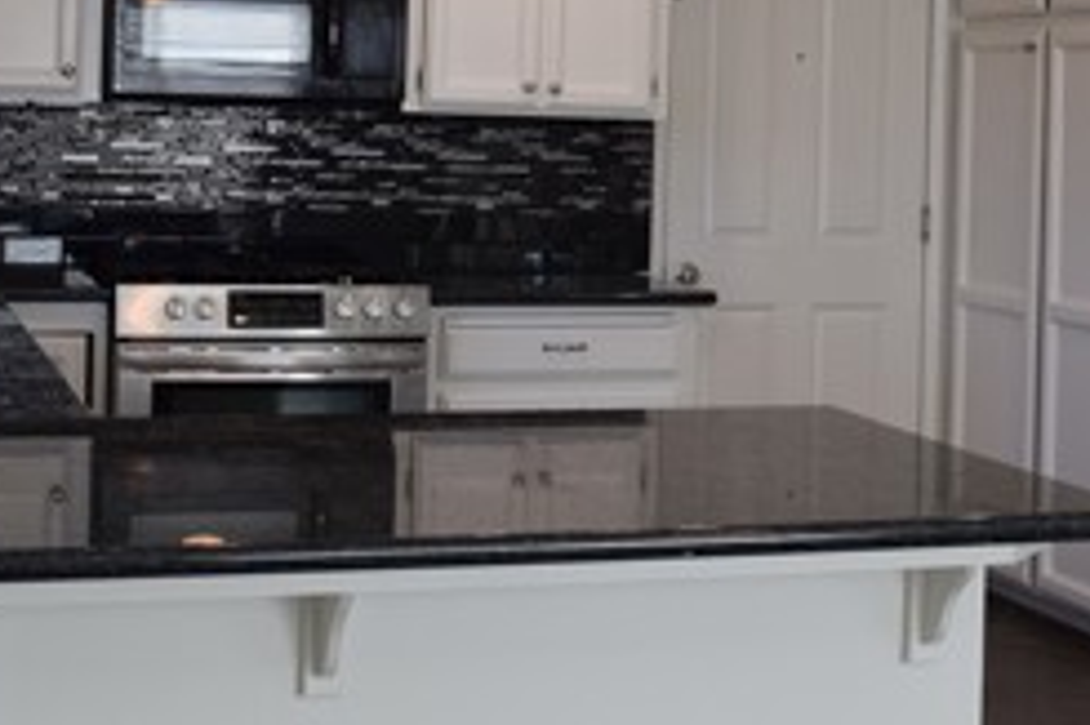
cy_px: 113
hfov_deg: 24.5
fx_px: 2490
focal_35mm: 82
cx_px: 787
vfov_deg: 16.4
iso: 400
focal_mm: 21
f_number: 5
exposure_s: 1/100
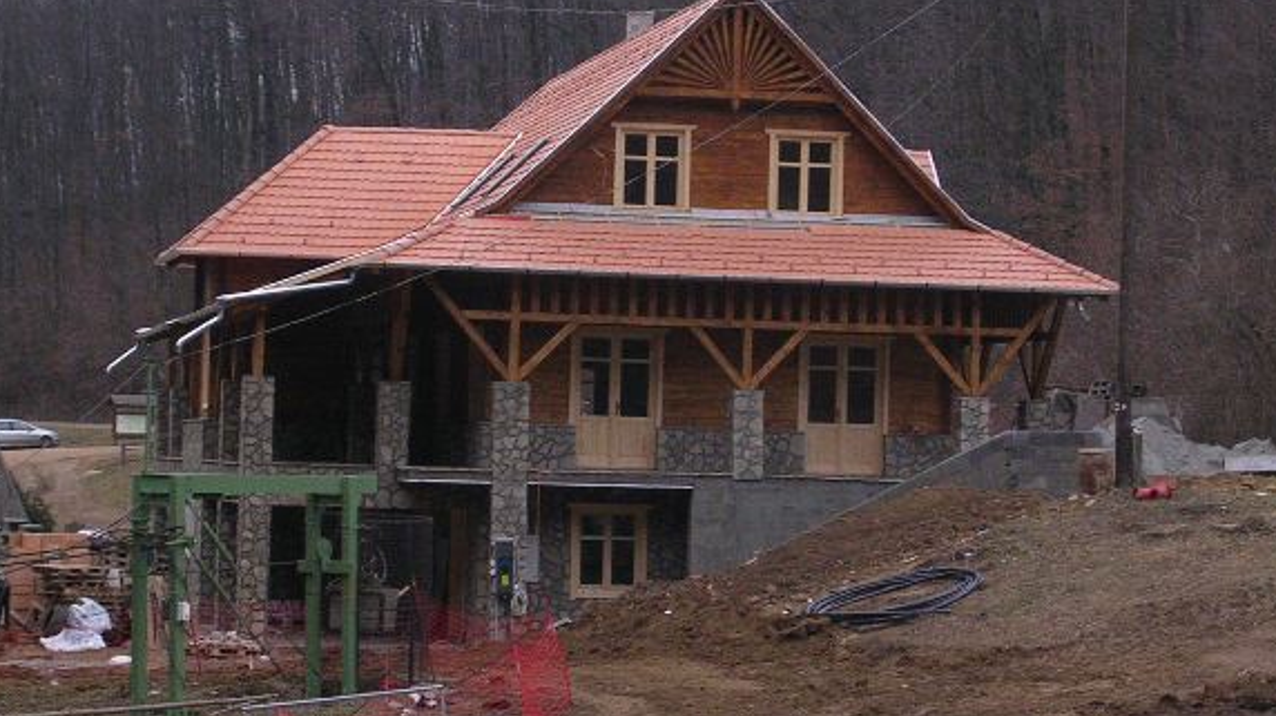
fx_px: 4125
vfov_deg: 9.9
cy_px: 381
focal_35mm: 122
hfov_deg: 17.6
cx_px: 665
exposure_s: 1/60.1
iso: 163
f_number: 4.5
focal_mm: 15.2
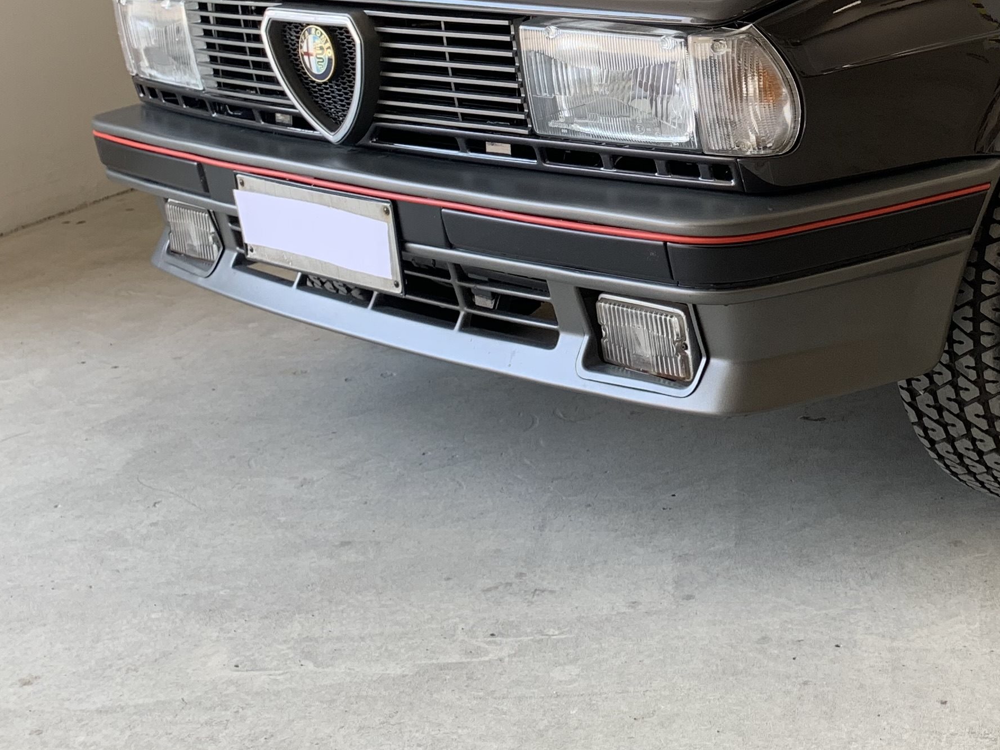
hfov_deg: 31.6
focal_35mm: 59
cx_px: 842
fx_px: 1705
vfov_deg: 23.9
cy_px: 21
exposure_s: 1/121
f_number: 1.8
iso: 40
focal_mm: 4.25
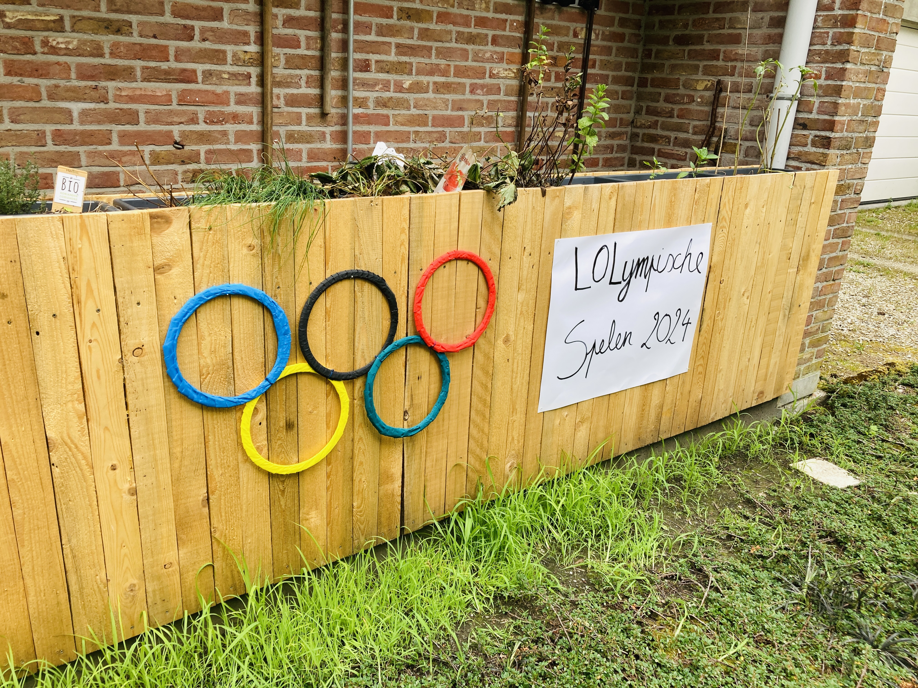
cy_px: 344
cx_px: 459
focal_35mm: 28
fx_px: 743
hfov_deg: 63.4
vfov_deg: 49.7
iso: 20
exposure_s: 1/546
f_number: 1.8
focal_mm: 3.99
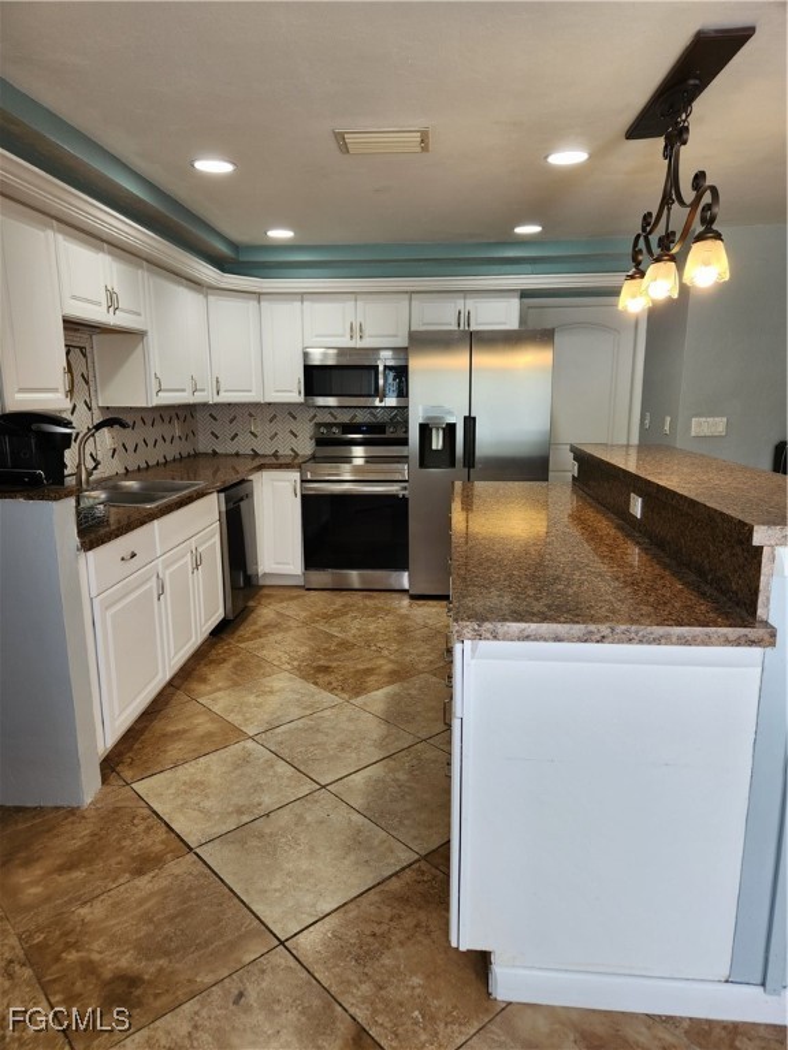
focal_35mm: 23
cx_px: 394
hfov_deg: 58.9
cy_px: 525
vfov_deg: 73.9
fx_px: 698
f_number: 1.8
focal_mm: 5.4
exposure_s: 1/120
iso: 64
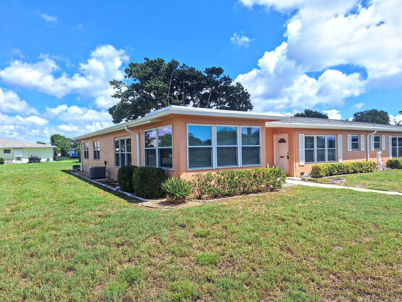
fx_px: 267
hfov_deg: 73.9
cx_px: 201
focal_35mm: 23
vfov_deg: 58.9
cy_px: 151
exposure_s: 1/4000
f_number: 1.8
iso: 40
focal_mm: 5.54
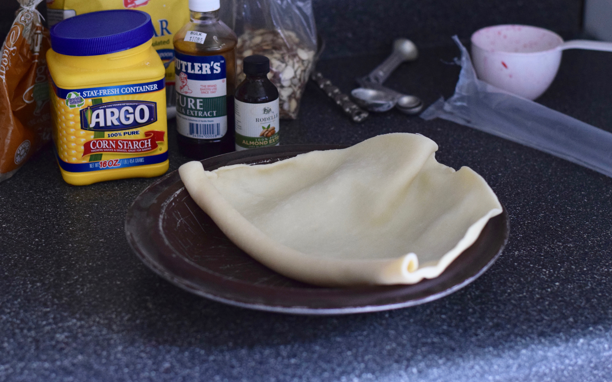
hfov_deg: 26.8
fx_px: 1284
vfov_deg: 16.9
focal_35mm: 77
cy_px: 180
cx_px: 305
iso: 2200
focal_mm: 50
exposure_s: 1/60
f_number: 1.8
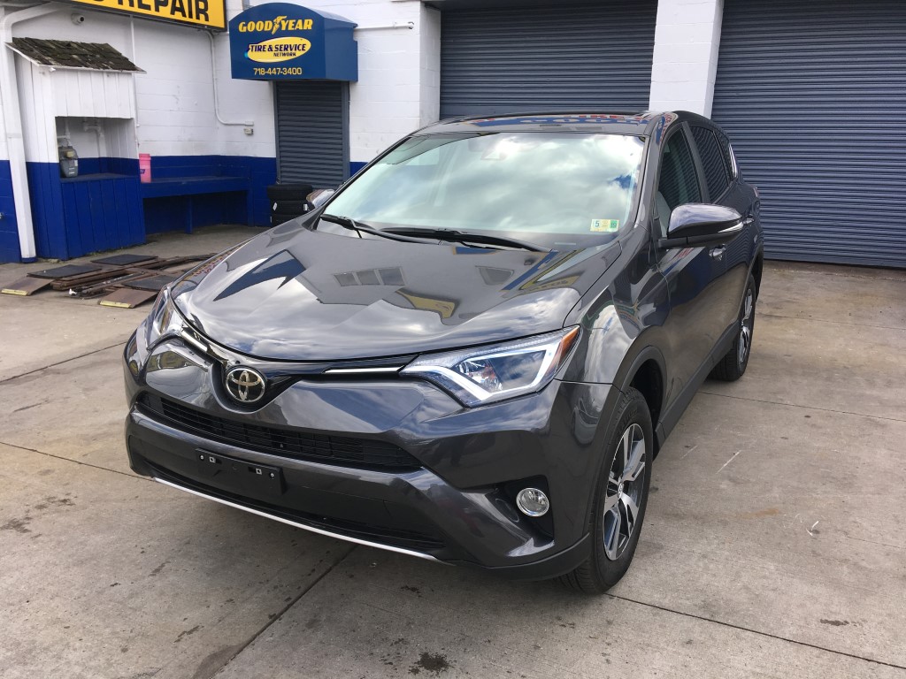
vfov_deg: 48.2
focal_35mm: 29
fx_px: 759
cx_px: 453
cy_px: 340
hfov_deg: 61.7
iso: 25
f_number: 2.2
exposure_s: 1/255
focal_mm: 4.15
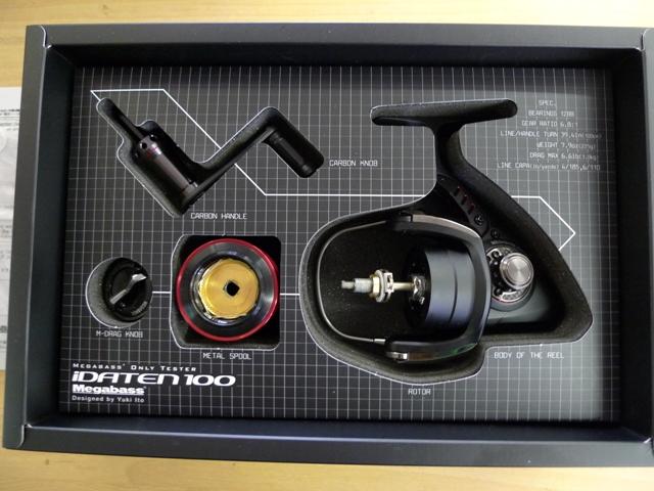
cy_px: 246
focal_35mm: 24
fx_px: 453
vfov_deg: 56.8
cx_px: 327
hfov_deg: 71.6
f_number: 2
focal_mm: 5.1
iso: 400
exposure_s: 1/25
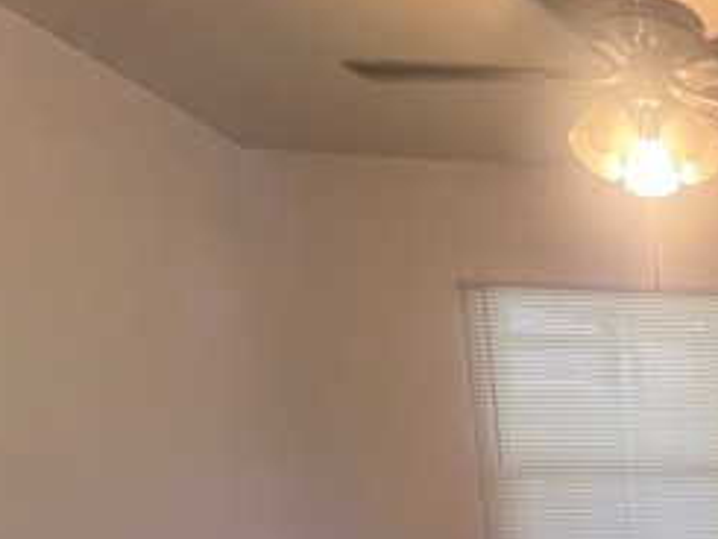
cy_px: 595
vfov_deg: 35.6
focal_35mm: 34
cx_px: 826
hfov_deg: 40.8
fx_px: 706
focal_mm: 1.57
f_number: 1.8
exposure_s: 1/60
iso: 160
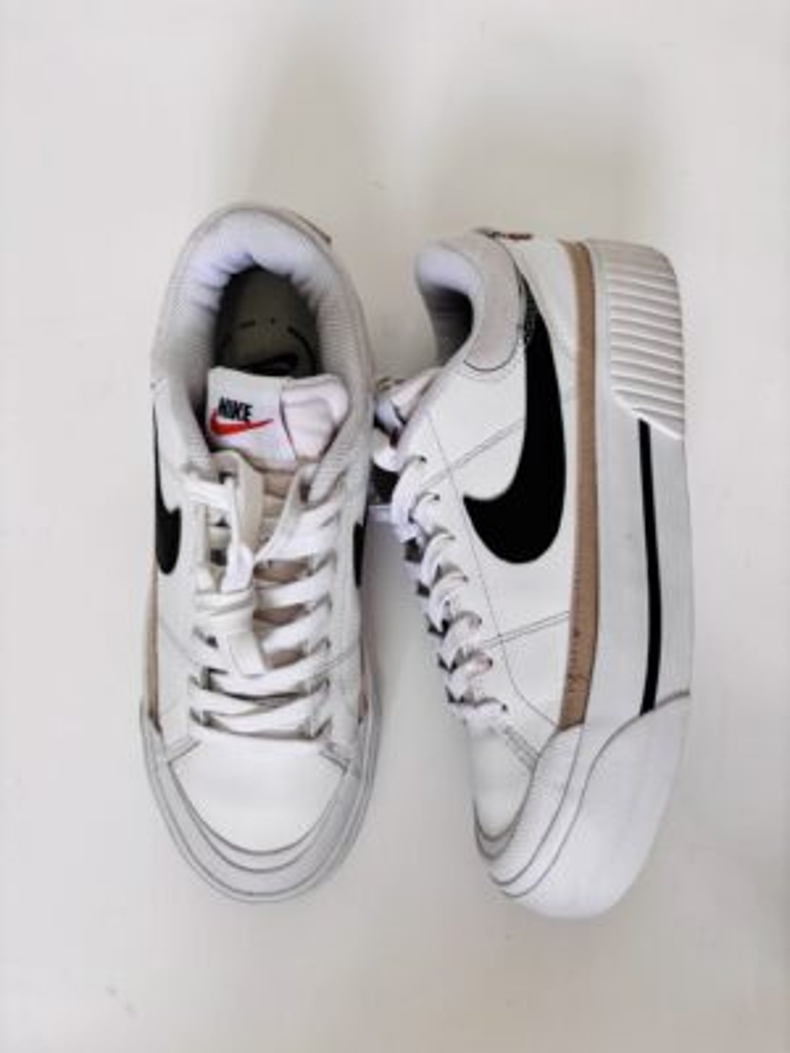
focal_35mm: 26
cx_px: 395
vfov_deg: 67.3
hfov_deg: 53.1
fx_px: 791
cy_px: 526
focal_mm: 5.96
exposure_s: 1/60
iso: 64
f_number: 1.6
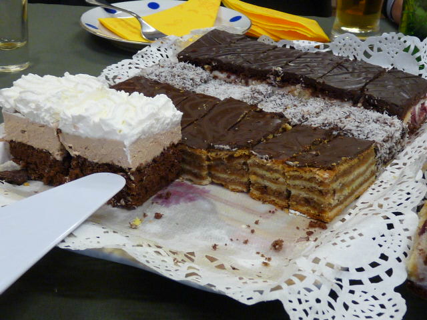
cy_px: 160
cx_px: 214
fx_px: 617
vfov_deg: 29.1
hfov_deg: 38.2
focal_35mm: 50
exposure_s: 1/30
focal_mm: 4.9
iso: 200
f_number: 2.8
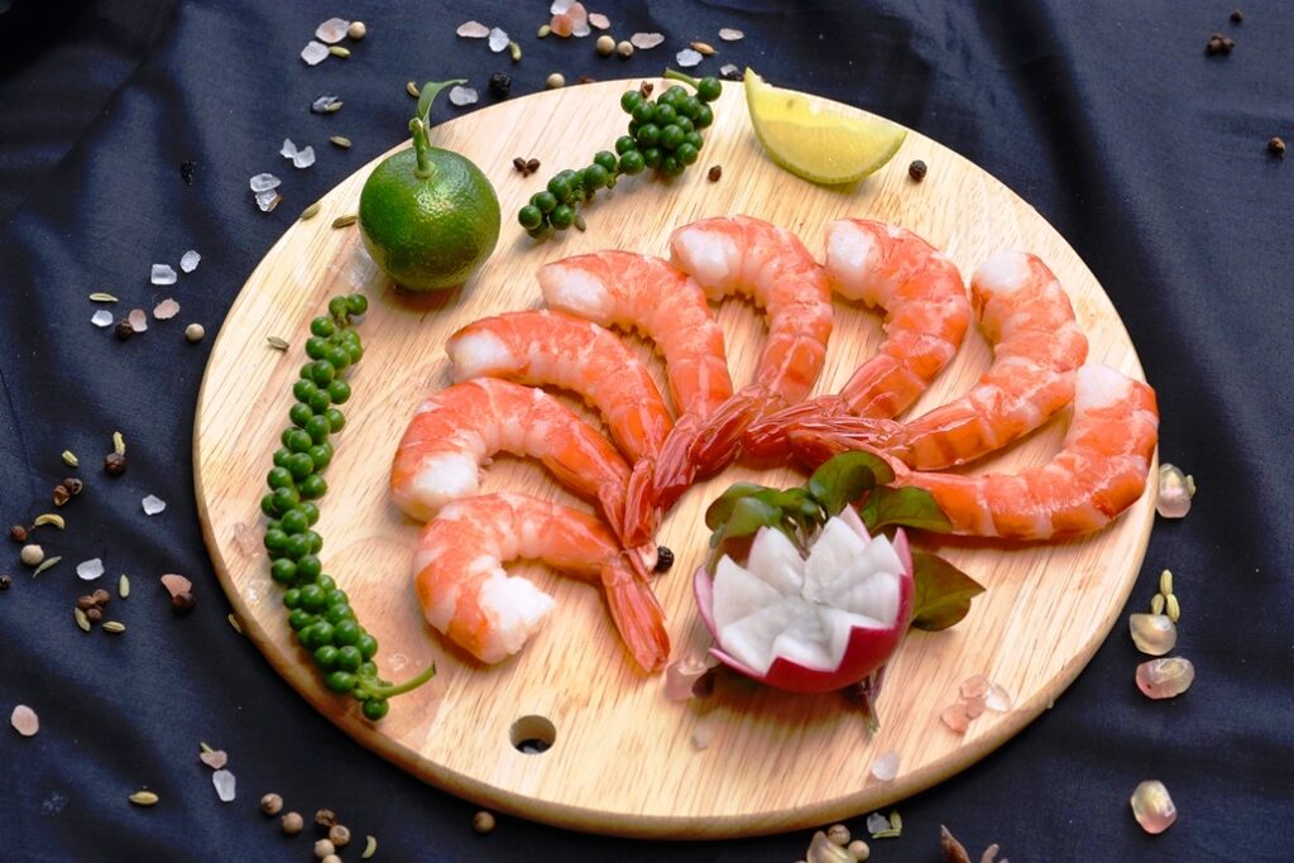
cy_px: 432
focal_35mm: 93
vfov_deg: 14.7
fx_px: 3343
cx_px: 647
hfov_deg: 21.9
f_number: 10
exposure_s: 1/200
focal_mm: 62
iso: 400
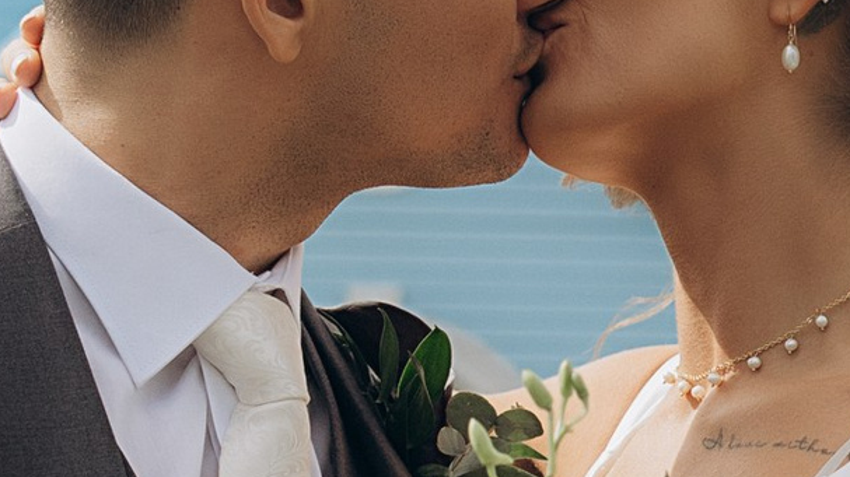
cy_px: 305
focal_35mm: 232
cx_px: 622
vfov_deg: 5.2
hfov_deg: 9.3
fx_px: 5227
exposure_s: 1/5000
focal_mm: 35
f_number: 3.2
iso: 200
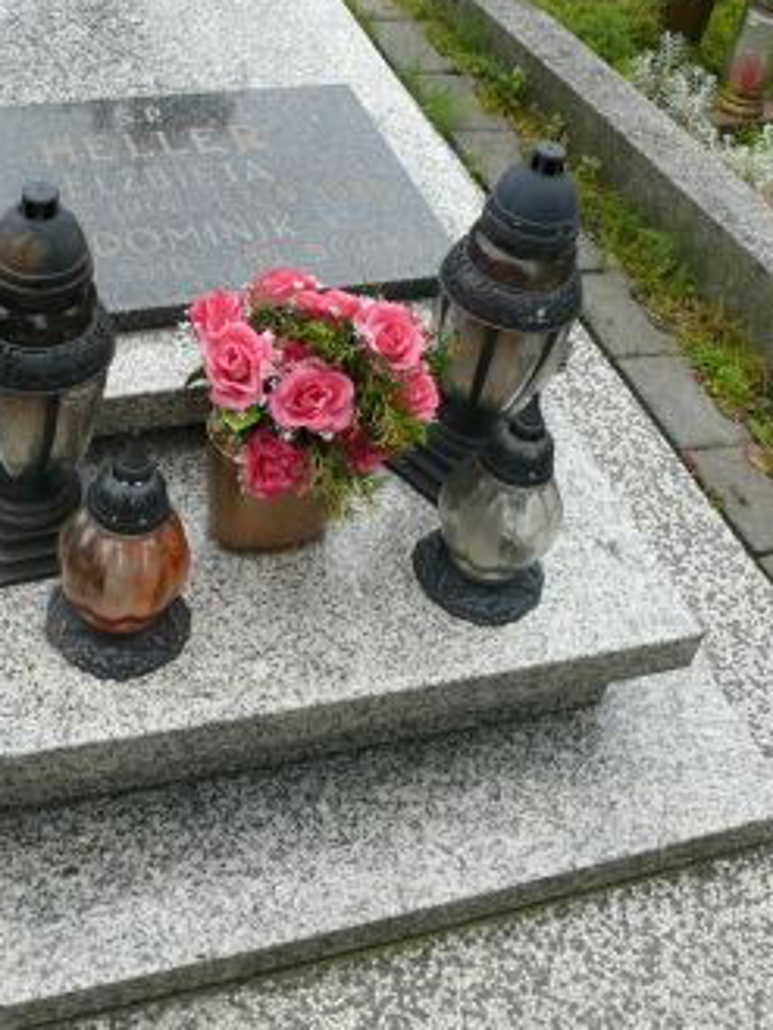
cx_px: 235
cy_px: 332
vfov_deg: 37.0
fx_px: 1518
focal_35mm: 51
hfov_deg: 28.3
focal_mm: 7.4
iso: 100
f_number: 4
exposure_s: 1/160
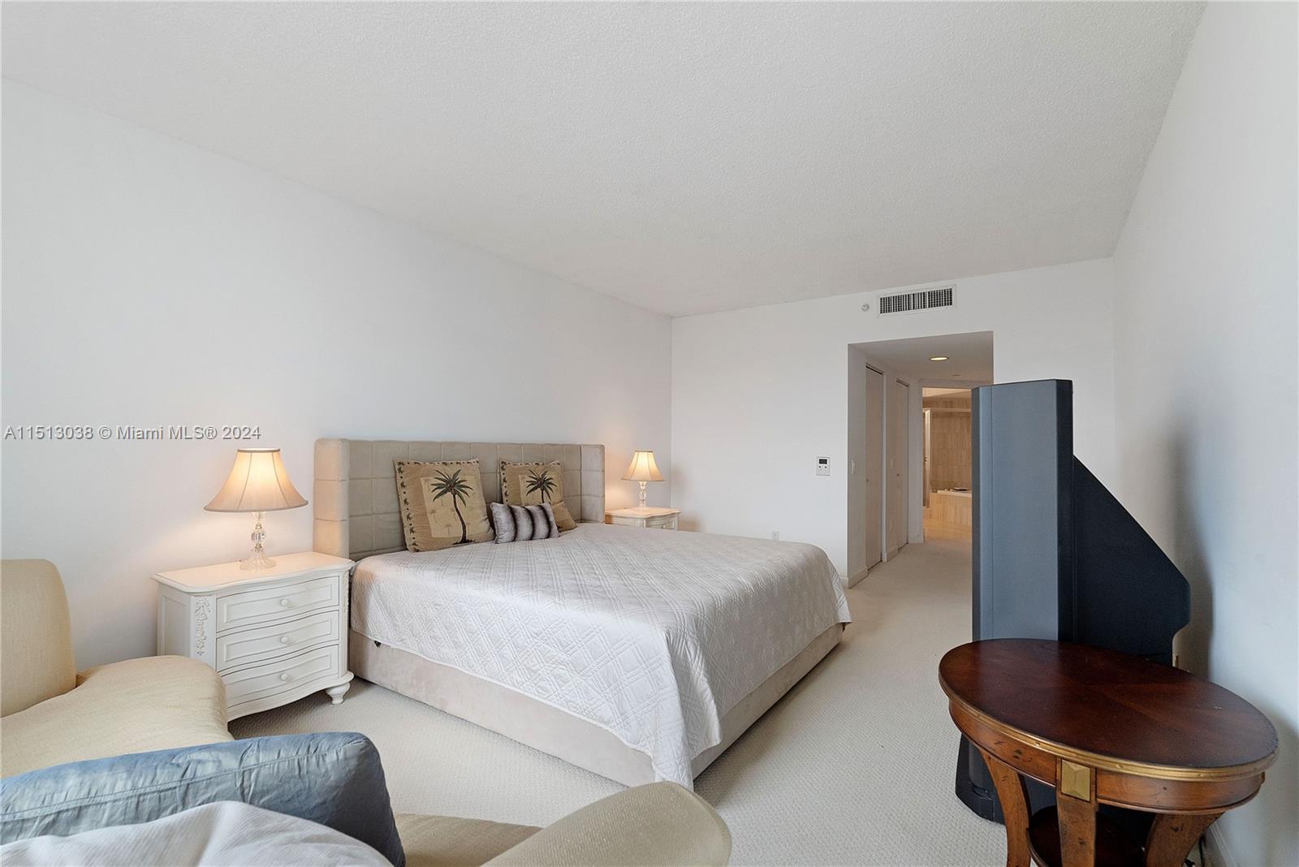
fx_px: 578
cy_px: 434
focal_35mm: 16
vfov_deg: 73.8
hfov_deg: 96.7
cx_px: 650
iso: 1250
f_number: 11
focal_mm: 16
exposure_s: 1/30
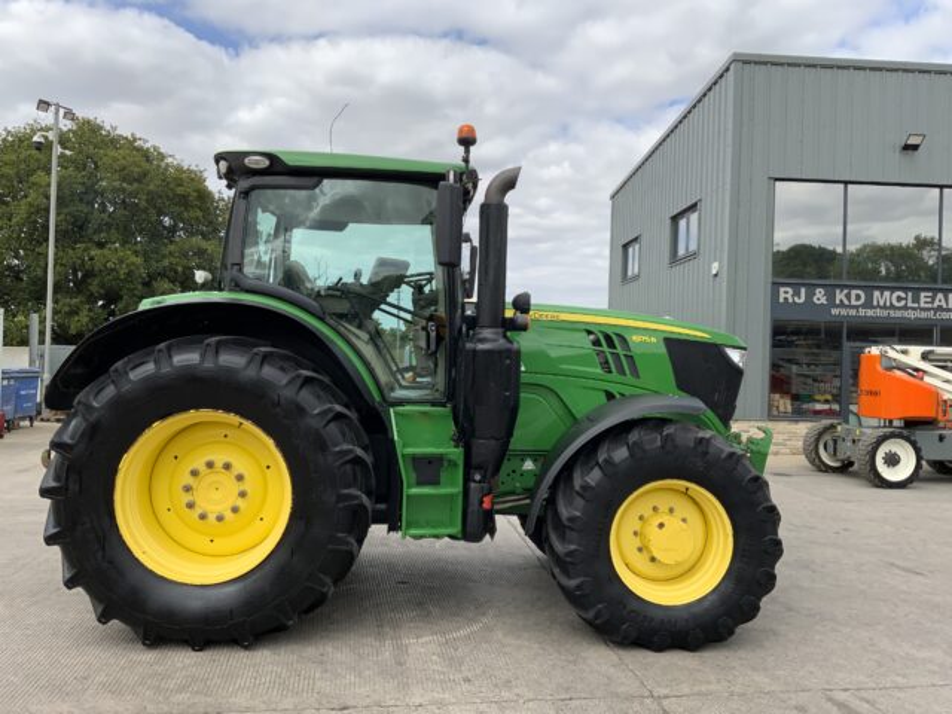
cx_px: 476
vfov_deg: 48.2
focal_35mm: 29
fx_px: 798
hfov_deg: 61.7
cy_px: 357
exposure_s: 1/1311
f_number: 1.8
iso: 16
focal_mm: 3
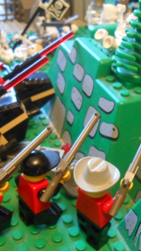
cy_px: 113
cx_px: 93
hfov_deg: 23.0
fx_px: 346
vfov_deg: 39.8
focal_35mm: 52
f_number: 3.8
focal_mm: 5.3
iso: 400
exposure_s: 1/2.5
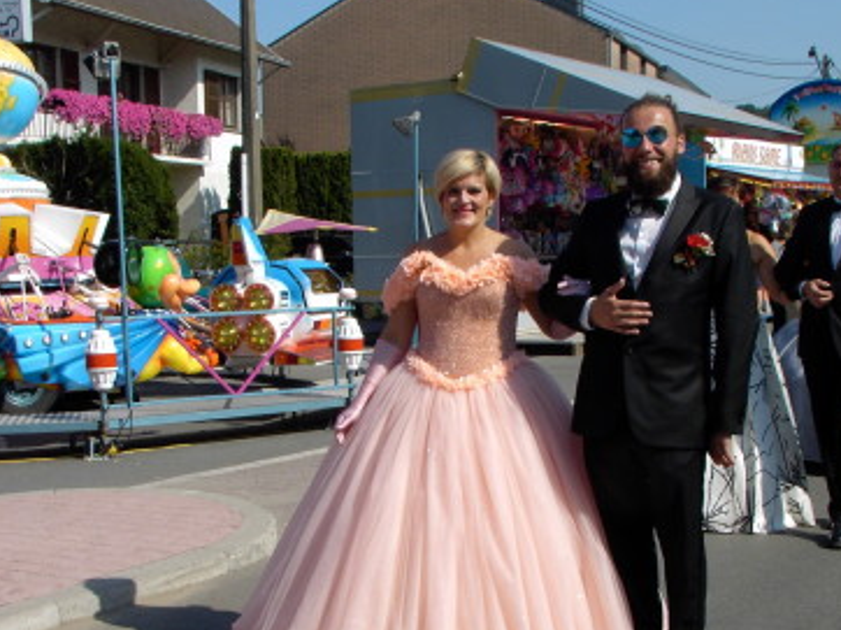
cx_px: 465
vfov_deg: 23.9
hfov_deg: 31.7
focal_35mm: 61
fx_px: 1481
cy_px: 402
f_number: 5.6
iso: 70
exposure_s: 1/330
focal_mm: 7.1
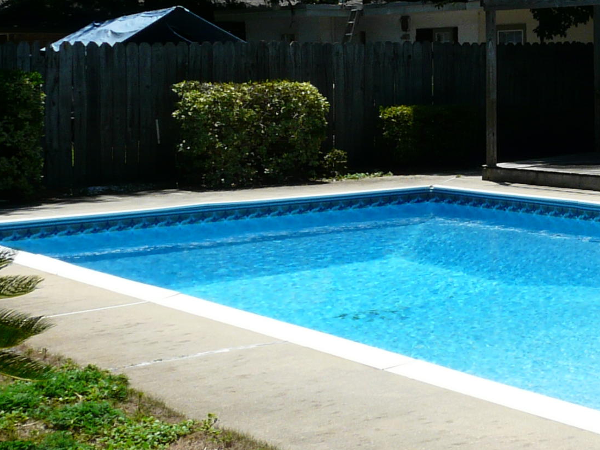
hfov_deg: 23.3
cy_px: 128
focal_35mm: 77
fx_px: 1334
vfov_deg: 19.0
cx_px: 714
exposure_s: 1/400
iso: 100
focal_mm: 4.6
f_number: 5.6
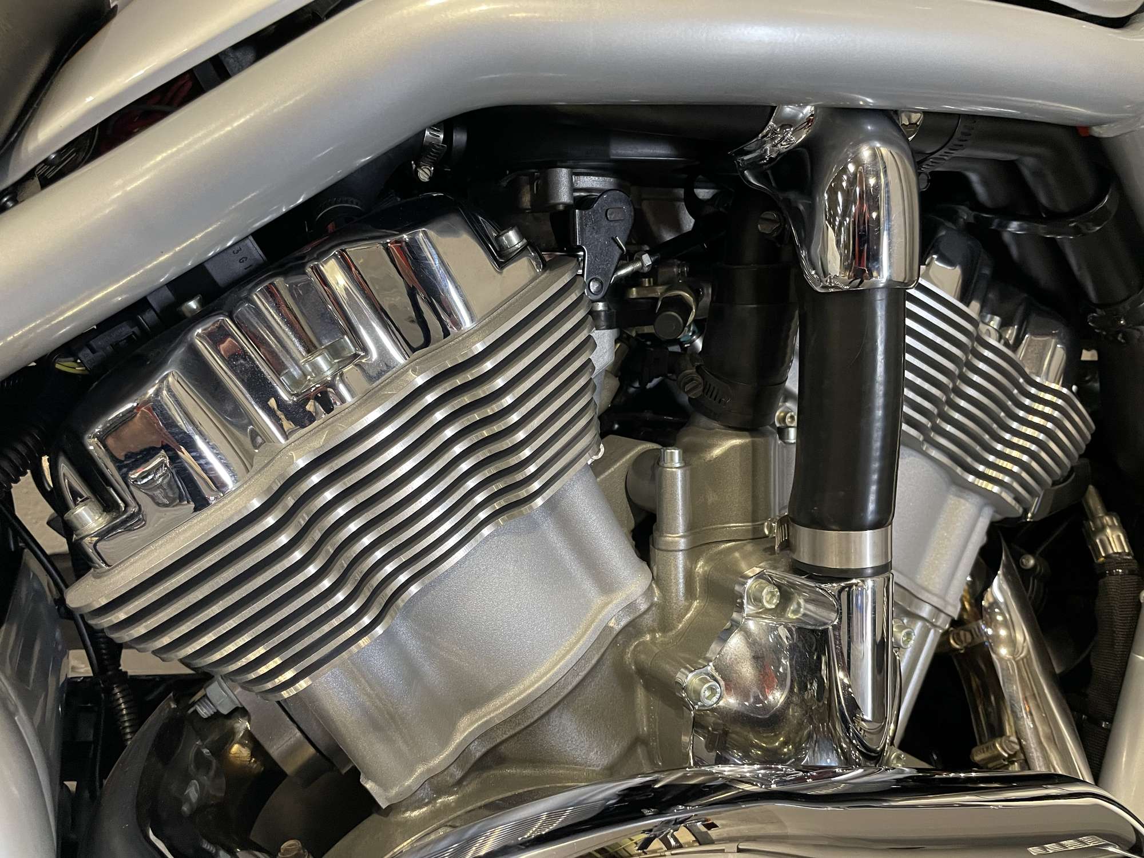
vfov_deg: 53.1
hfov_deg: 67.3
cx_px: 572
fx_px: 859
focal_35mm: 26
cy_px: 429
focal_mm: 4.2
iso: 320
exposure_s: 1/50
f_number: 1.6
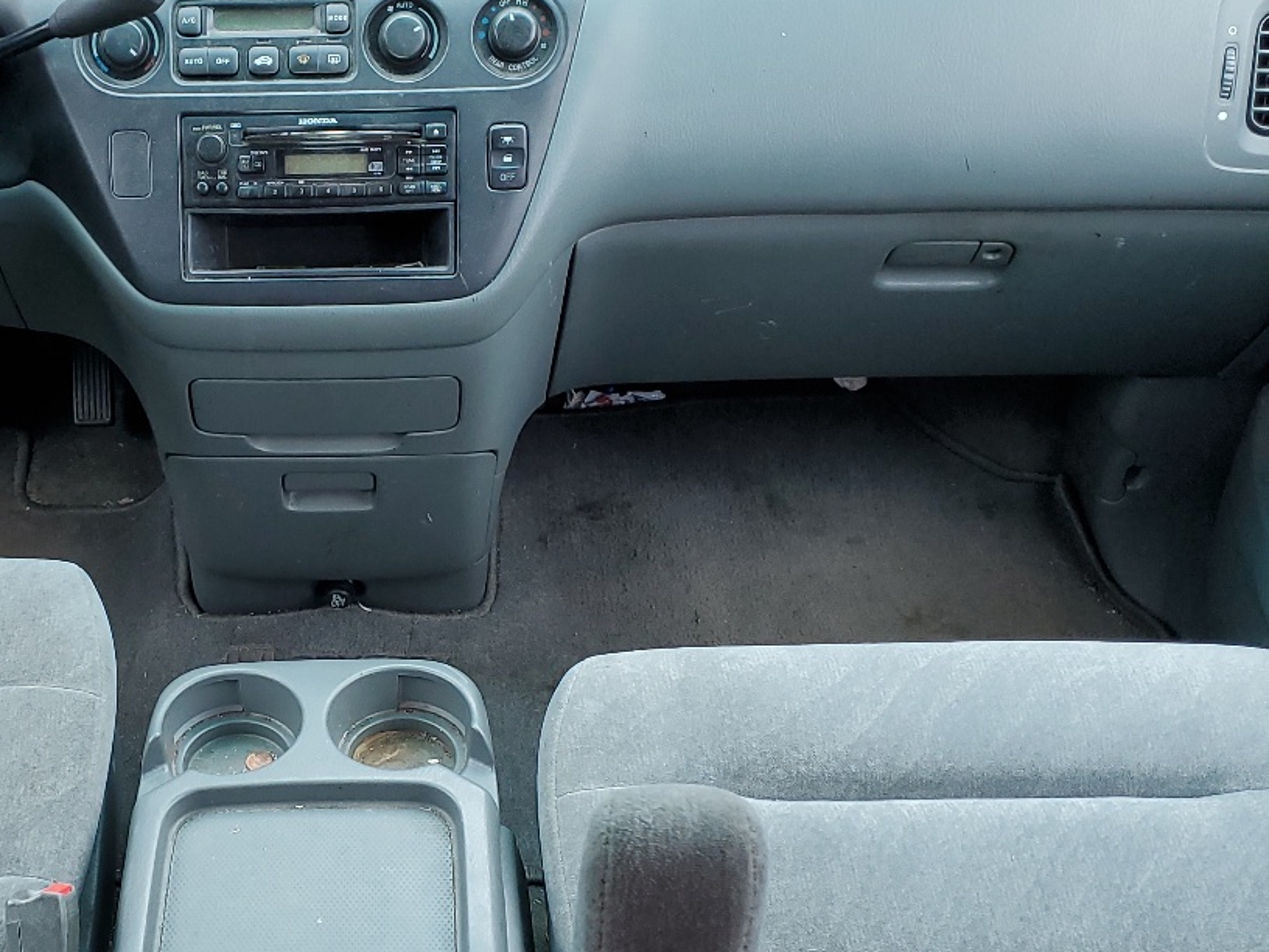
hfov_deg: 36.6
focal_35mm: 51
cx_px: 311
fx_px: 1870
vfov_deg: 28.5
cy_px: 577
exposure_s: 1/120
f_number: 1.5
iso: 66
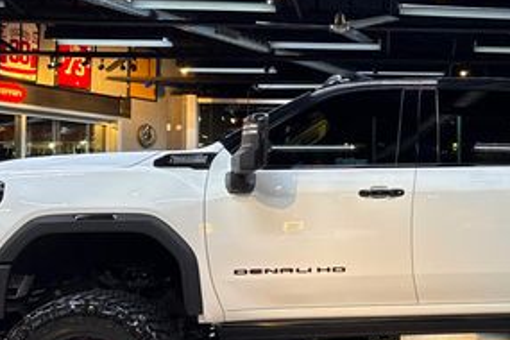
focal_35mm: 56
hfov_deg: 33.2
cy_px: 159
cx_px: 485
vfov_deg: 24.2
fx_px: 793
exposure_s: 1/60
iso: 160
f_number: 1.78
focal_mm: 6.76
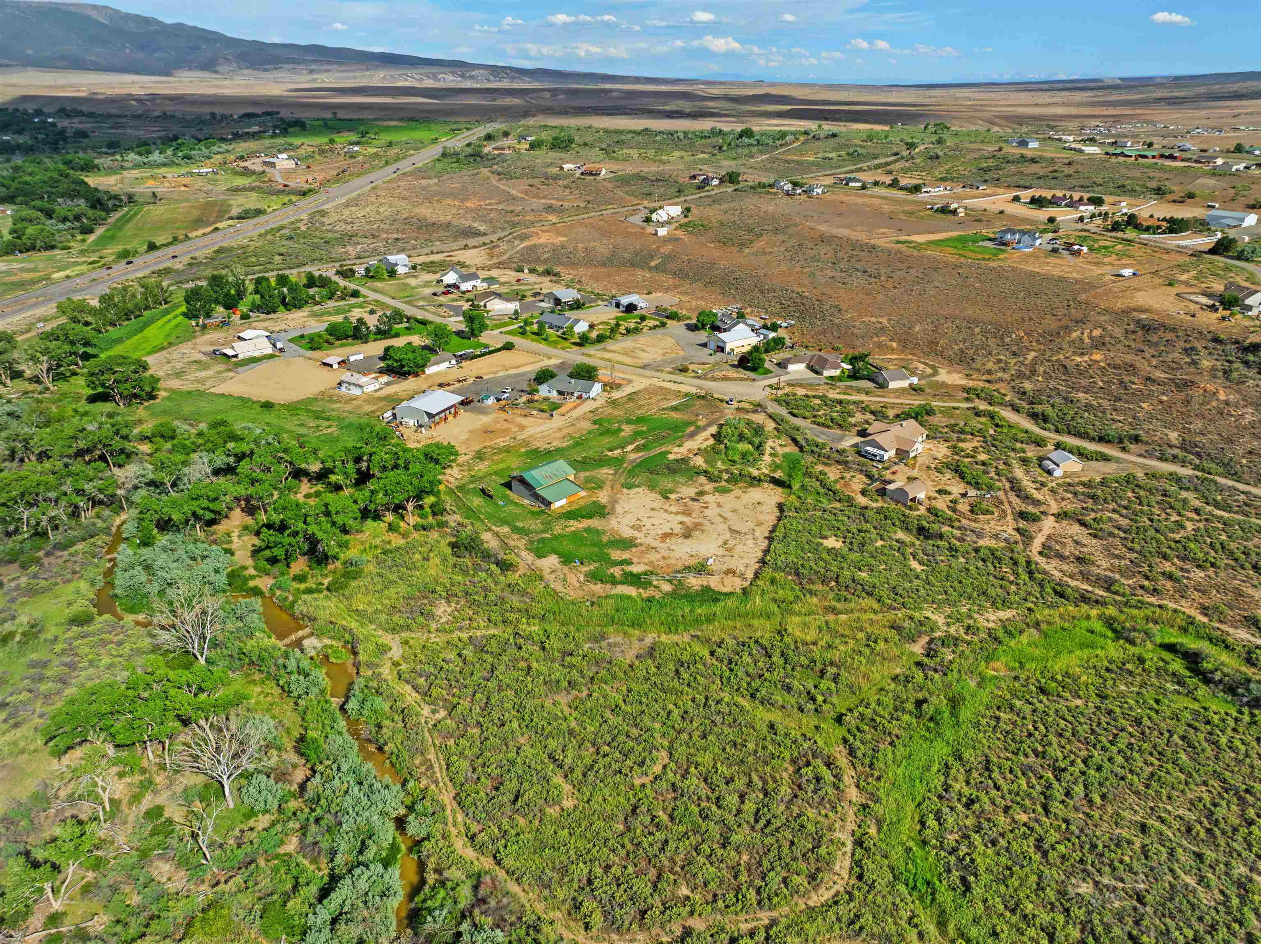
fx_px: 874
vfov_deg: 56.8
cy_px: 472
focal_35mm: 24
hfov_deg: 71.6
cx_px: 630
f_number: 2.8
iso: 100
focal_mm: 12.29
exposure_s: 1/640
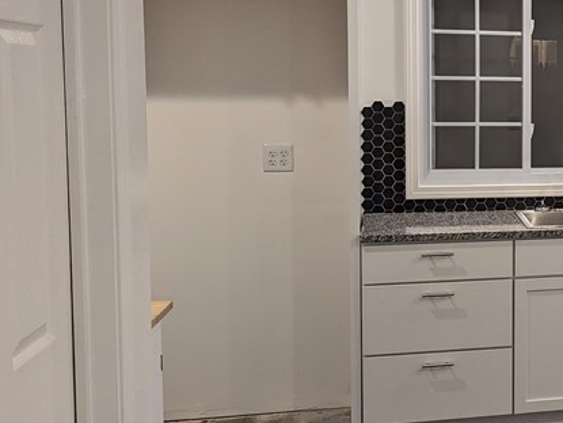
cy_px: 153
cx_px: 663
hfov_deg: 28.7
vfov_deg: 24.8
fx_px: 960
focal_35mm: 59
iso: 130
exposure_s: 1/120
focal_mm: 6.81
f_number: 1.85
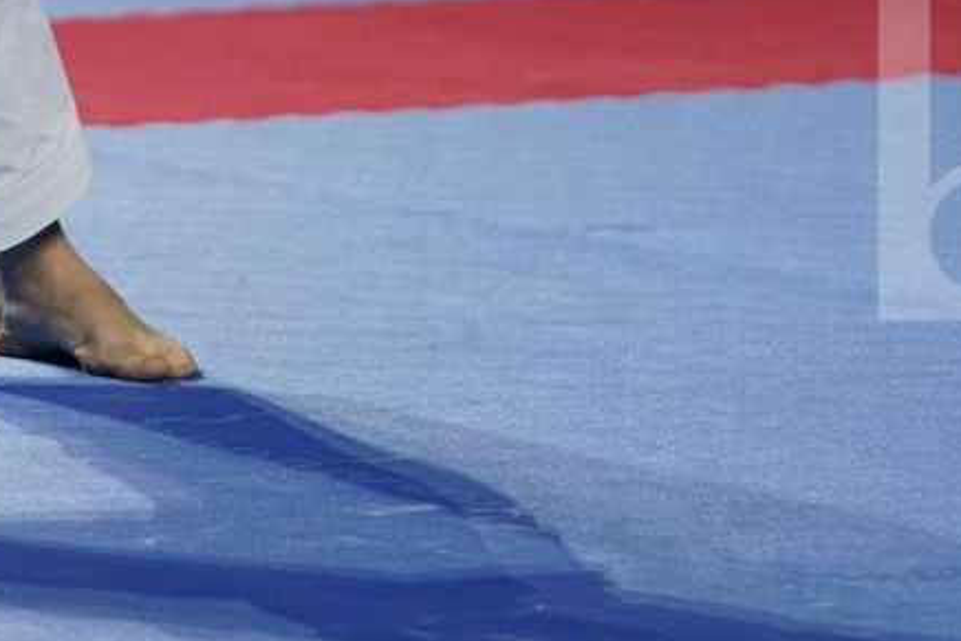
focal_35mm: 421
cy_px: -663
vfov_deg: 3.2
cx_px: -410
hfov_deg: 4.9
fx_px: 11241
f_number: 2.8
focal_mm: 102
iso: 400
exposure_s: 1/500
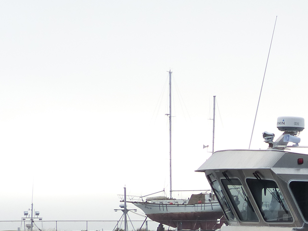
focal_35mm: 209
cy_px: 333
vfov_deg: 7.0
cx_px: 430
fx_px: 1859
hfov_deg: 9.3
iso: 160
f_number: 3.5
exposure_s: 1/100
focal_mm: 11.9
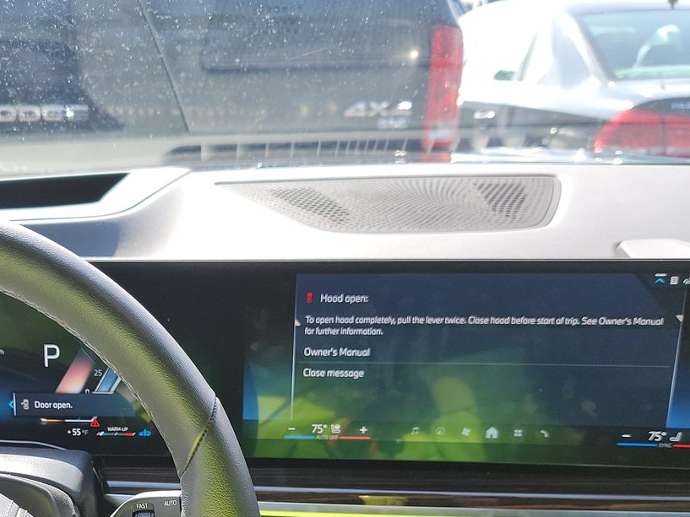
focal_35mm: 47
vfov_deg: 29.1
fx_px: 937
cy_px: 502
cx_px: 181
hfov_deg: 39.4
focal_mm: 6.7
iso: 56
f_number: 1.8
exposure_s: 1/119
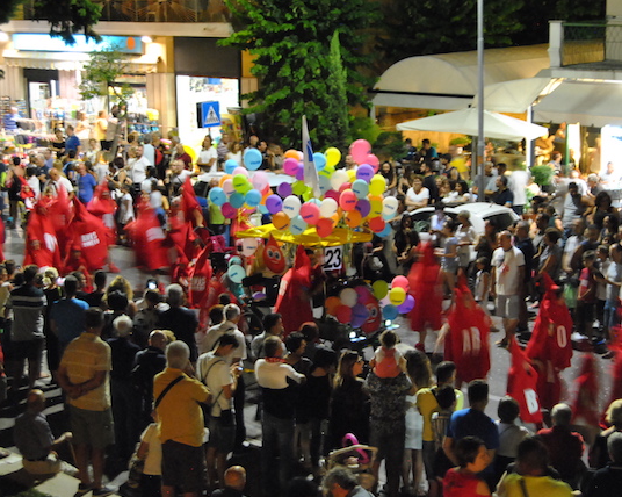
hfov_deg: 29.1
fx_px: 1196
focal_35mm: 65
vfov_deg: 23.5
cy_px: 249
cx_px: 342
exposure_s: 1/3
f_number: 4.8
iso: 1600
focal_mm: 38
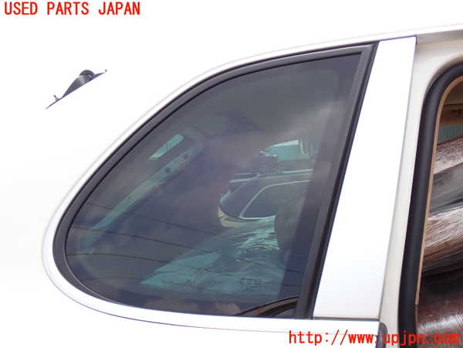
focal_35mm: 44
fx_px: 589
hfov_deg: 42.9
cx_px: 232
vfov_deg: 32.9
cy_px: 174
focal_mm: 7.84
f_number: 4
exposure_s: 1/250
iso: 100
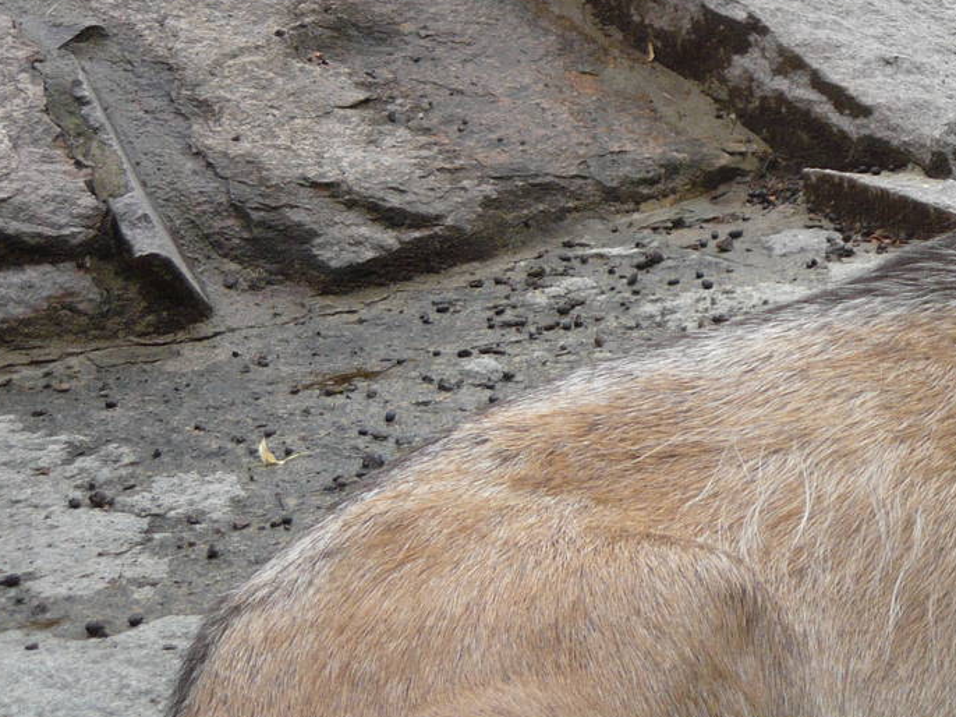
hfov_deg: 23.5
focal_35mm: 77
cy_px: 1
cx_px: 1100
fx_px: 2126
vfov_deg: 18.6
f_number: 2.8
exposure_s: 1/320
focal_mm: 5.5
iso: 100
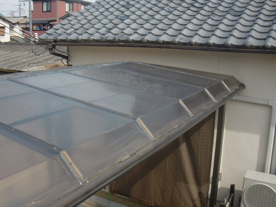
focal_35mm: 38
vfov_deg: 37.7
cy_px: 104
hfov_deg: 49.0
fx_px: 303
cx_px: 138
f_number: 3.9
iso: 64
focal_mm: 6.66
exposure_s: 1/400
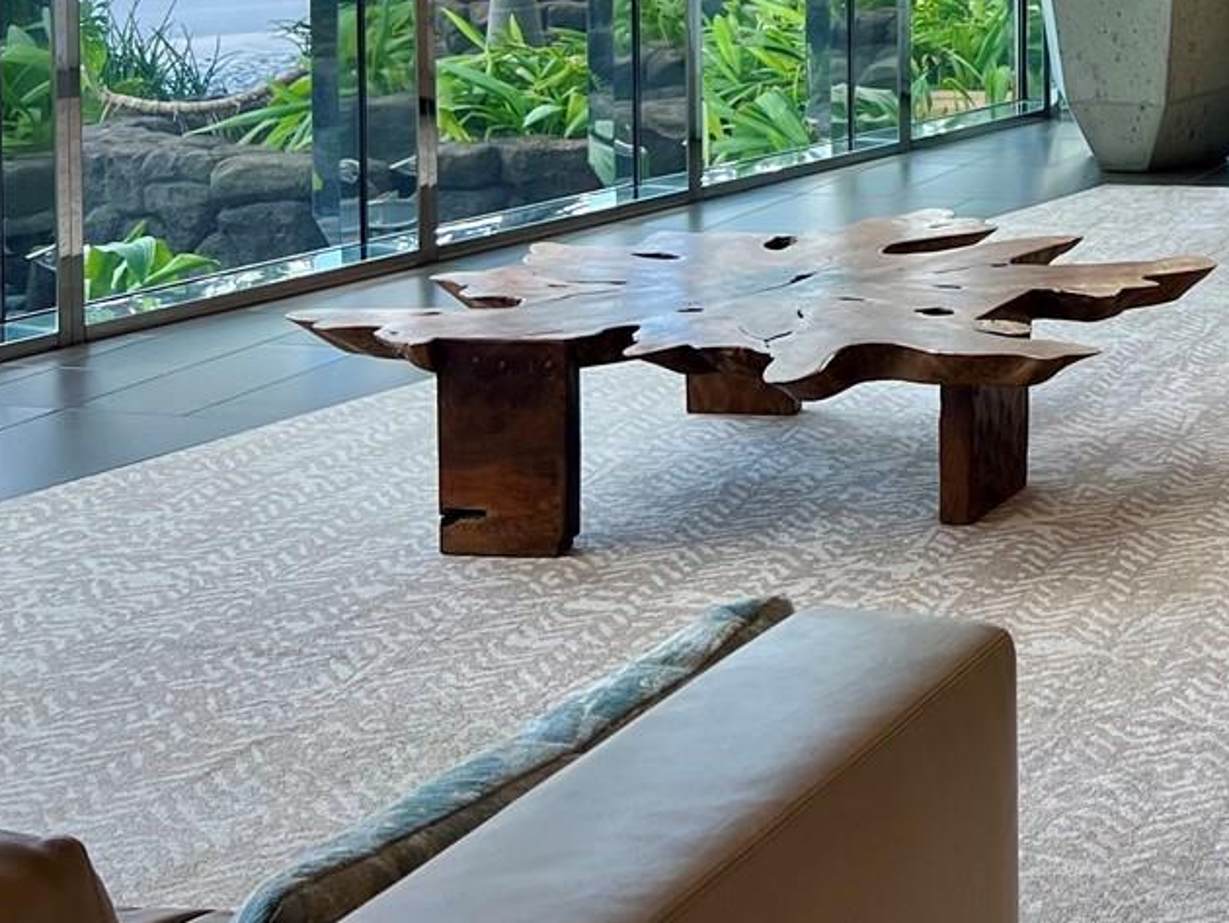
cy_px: -201
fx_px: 2344
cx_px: 1453
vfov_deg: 20.7
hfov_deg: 26.3
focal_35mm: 66
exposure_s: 1/142
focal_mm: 5.7
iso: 64
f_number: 1.5
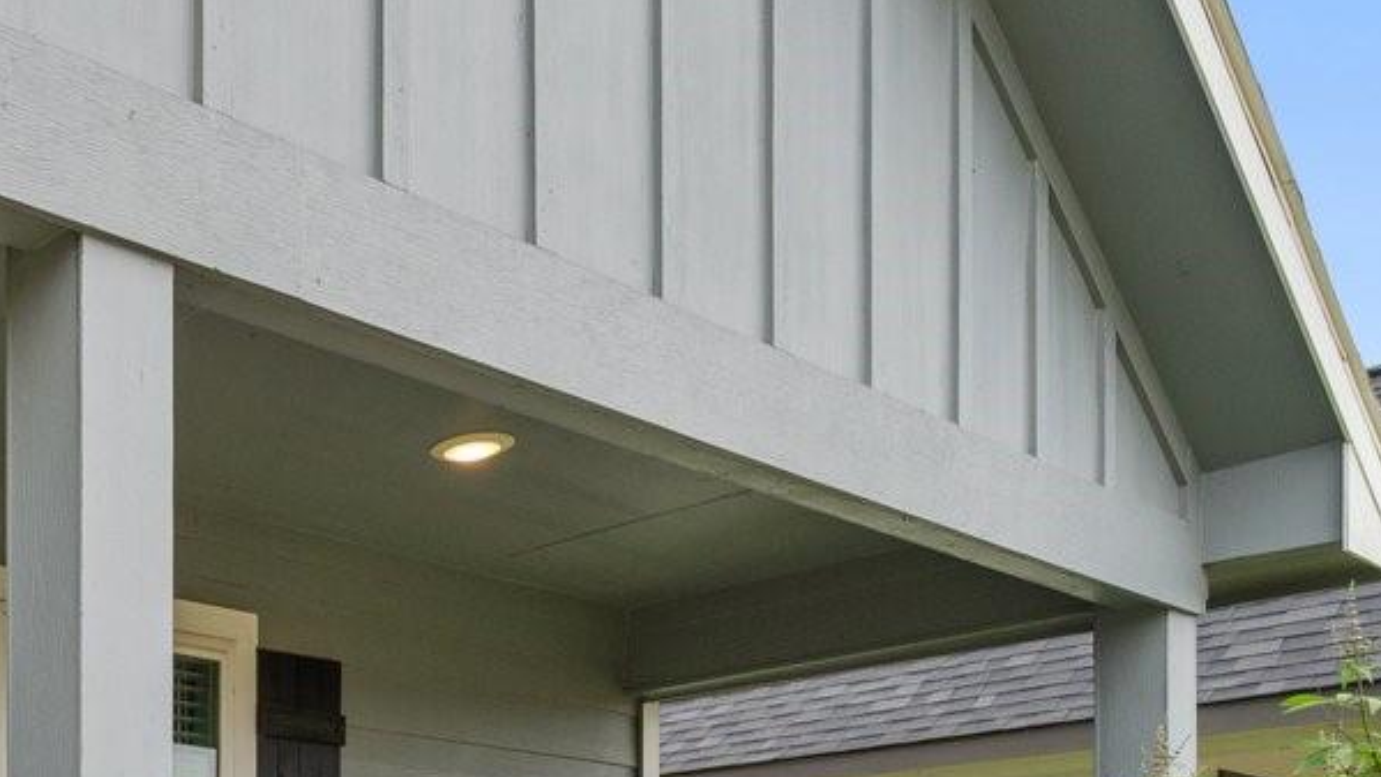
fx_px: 1575
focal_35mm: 43
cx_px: -300
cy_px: 1048
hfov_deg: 36.1
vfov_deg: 23.9
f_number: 10
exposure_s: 1/125
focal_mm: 12
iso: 320
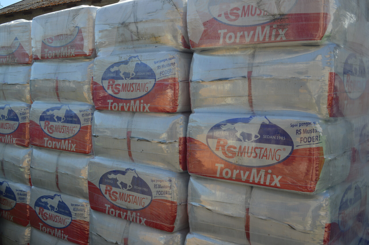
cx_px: 184
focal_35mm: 39
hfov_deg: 49.6
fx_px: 399
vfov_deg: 34.1
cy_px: 122
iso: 100
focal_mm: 26
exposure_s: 1/200
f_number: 7.1
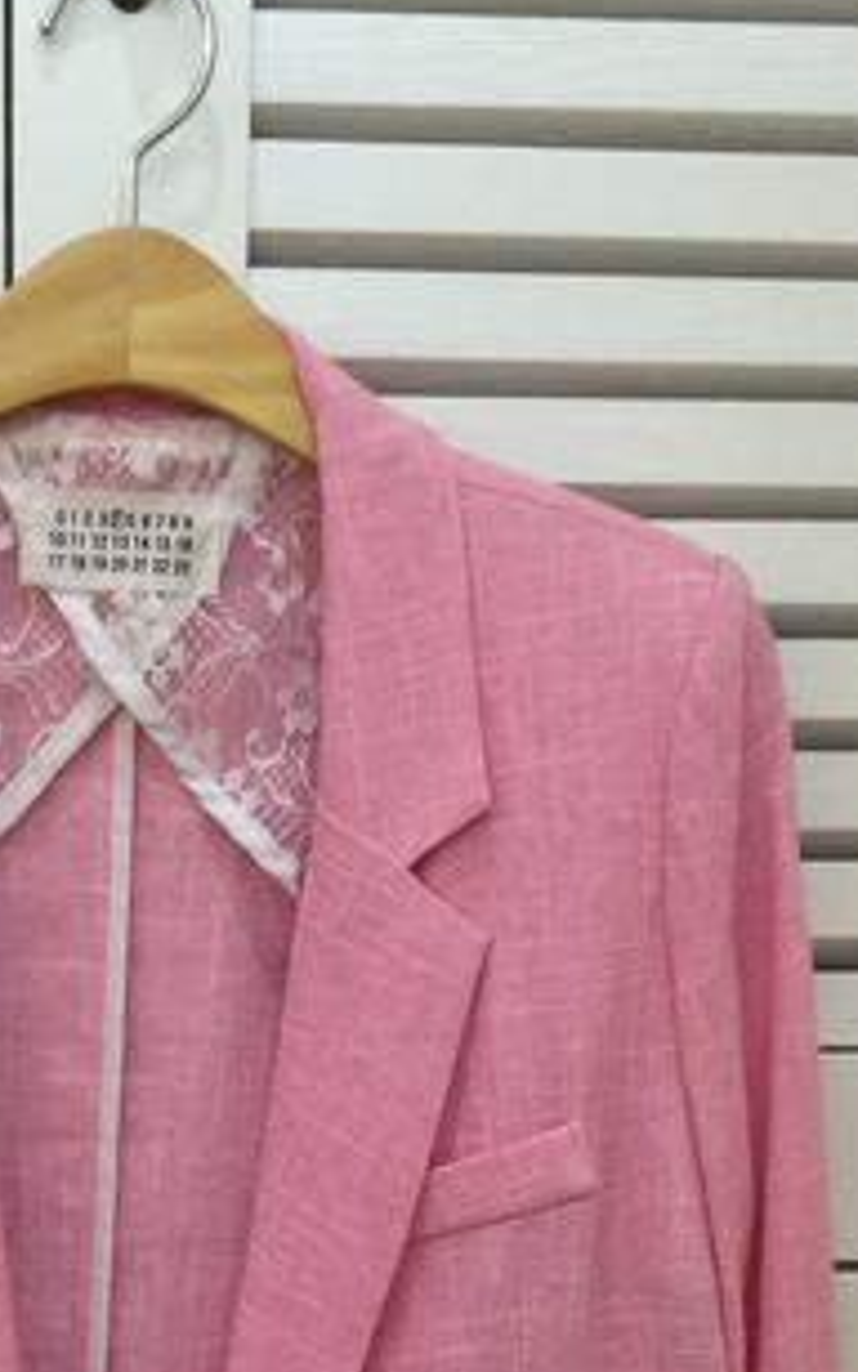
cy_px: 1363
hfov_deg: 18.3
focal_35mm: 70
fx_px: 2618
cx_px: 96
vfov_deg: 27.7
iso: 50
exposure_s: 1/17
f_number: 2.2
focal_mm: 4.15
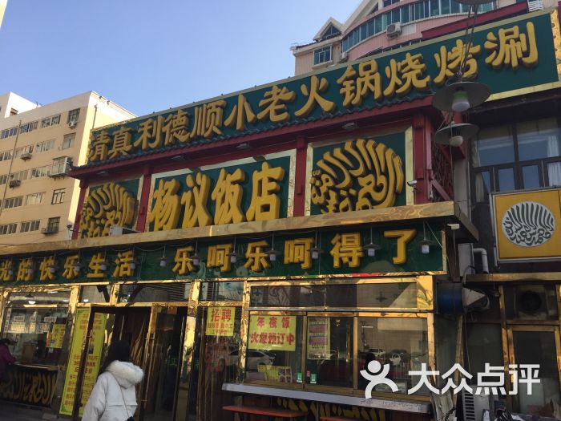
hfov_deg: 61.7
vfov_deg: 48.2
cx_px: 280
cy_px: 210
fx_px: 470
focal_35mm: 29
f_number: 2.2
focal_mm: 4.15
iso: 32
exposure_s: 1/879
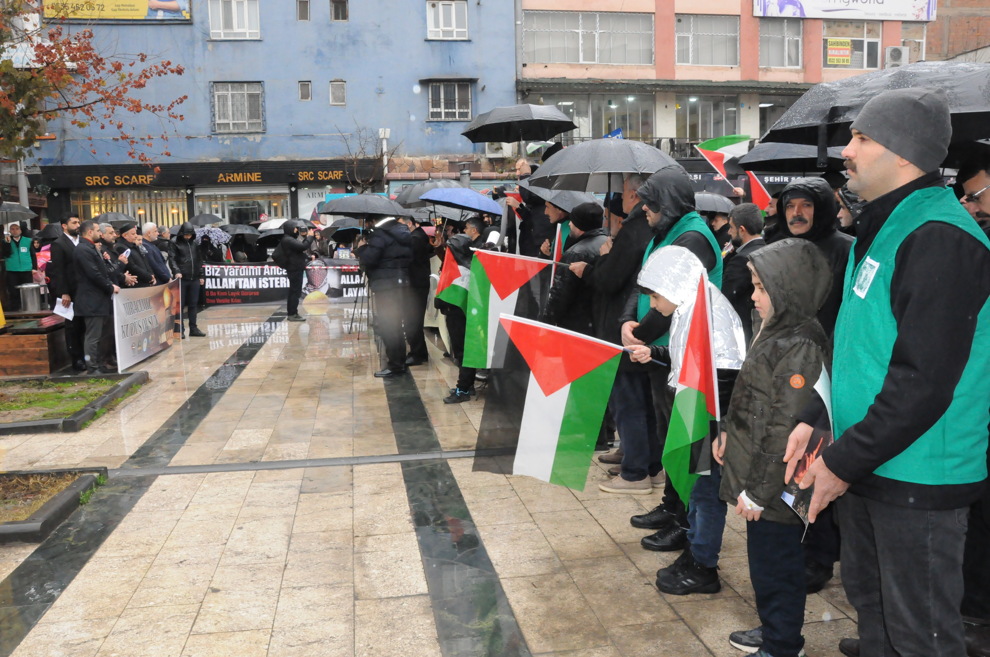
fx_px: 865
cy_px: 328
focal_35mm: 32
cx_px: 495
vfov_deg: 41.6
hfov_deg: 59.6
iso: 3200
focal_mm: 21
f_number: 13
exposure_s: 1/200
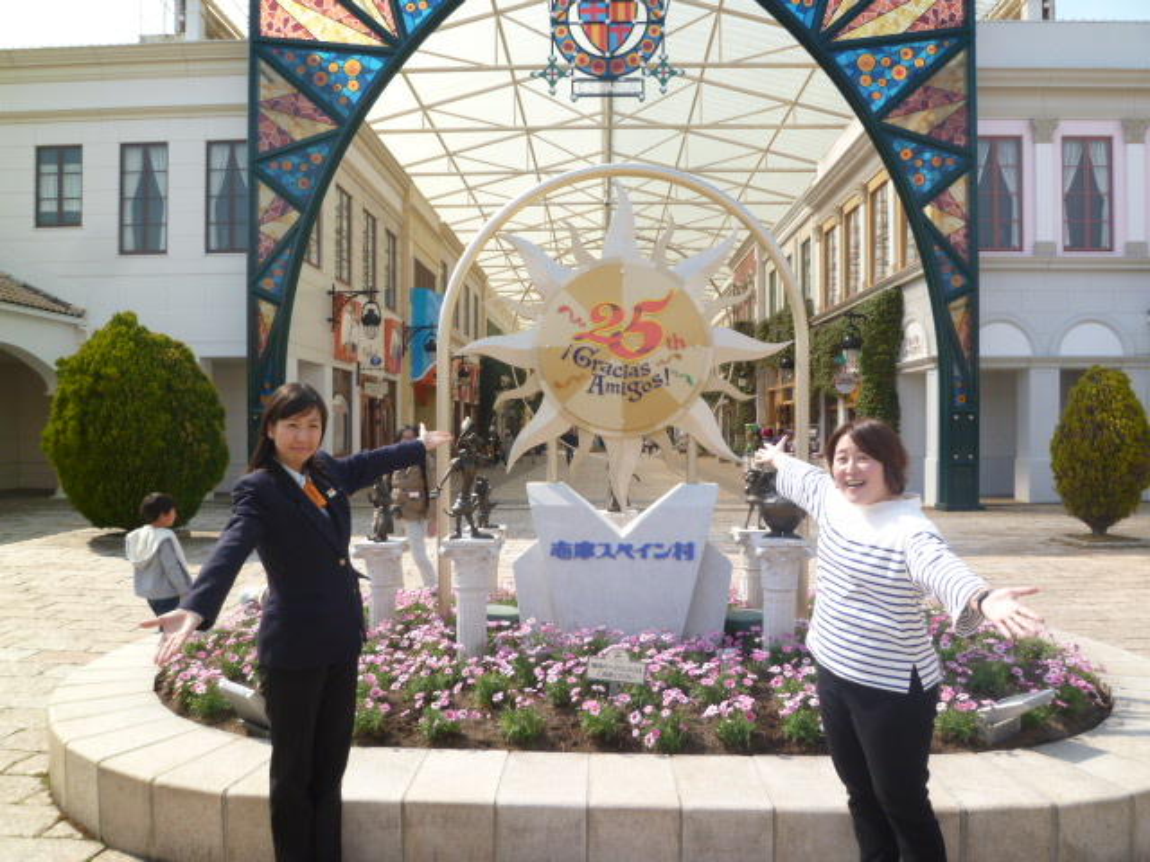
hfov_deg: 69.4
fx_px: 831
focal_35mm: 25
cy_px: 431
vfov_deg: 54.9
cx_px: 575
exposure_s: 1/320
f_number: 4
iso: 80
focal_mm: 4.5
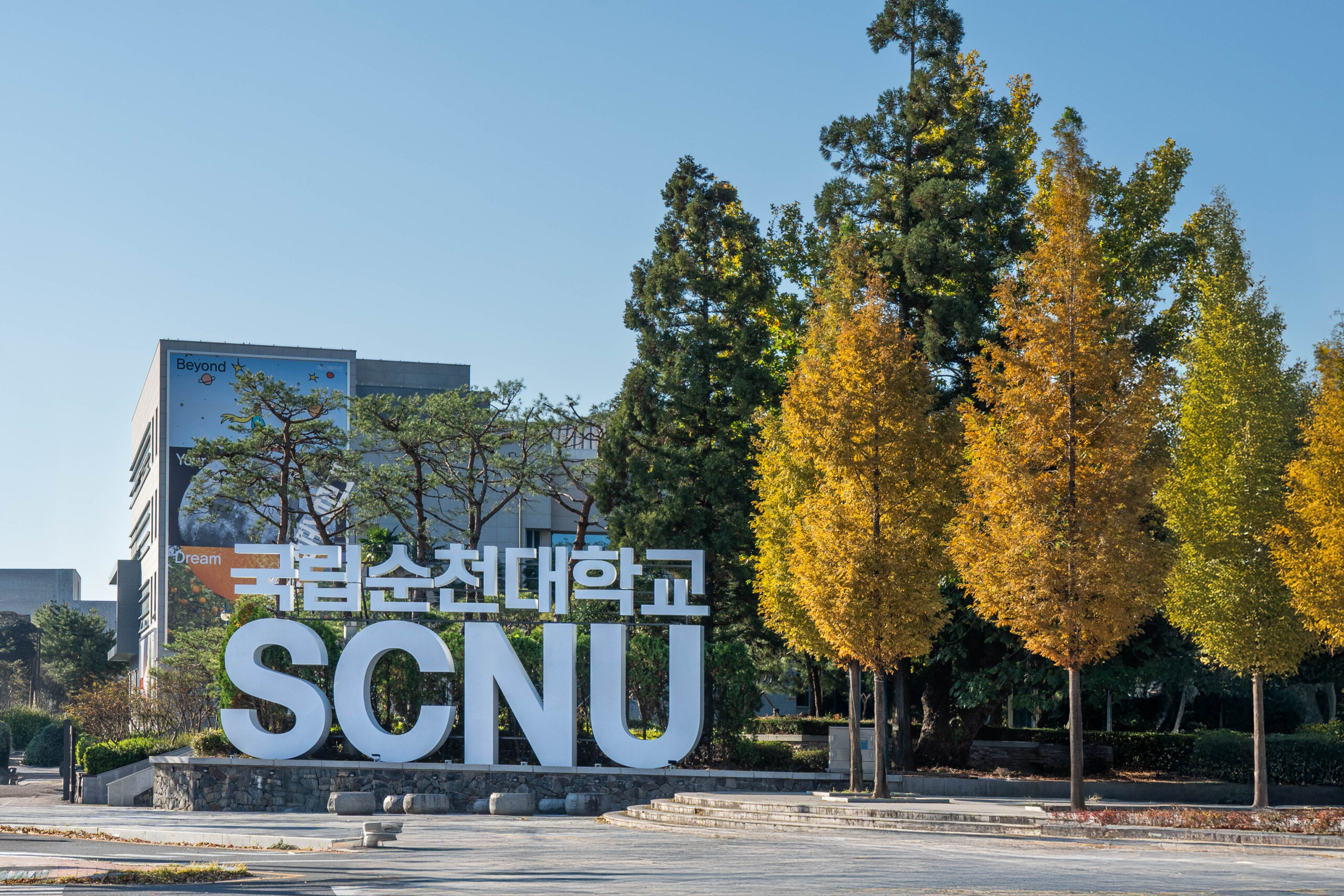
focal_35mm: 75
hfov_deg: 27.0
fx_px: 2800
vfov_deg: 18.2
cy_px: 448
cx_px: 672
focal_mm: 50
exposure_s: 1/400
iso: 100
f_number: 9
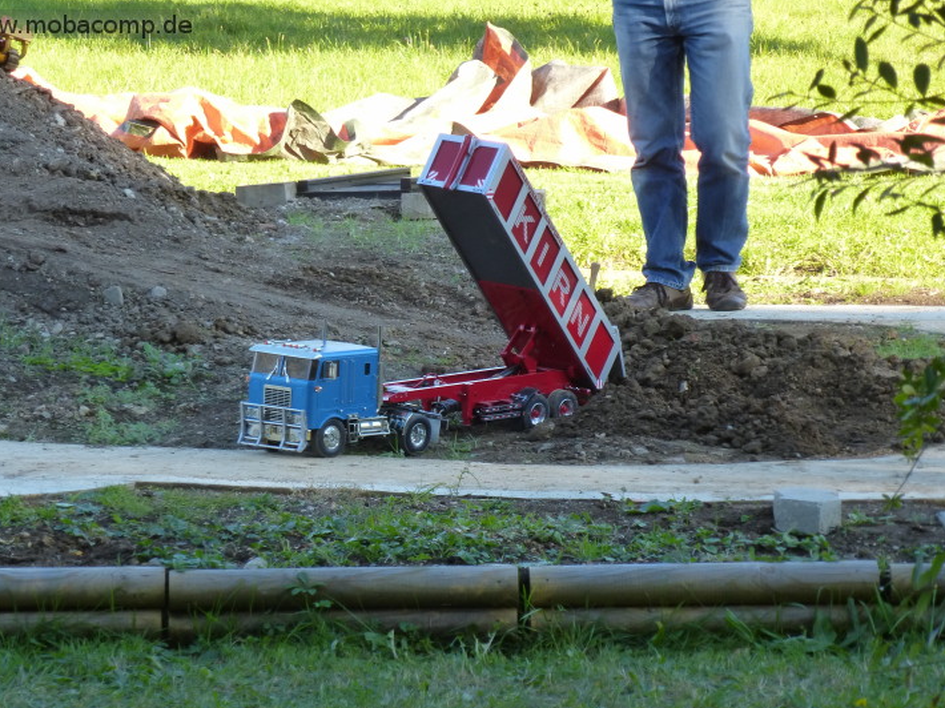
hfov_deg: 8.9
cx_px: 462
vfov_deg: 6.7
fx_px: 6058
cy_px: 393
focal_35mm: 222
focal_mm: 35.2
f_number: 5.5
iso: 200
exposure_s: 1/80
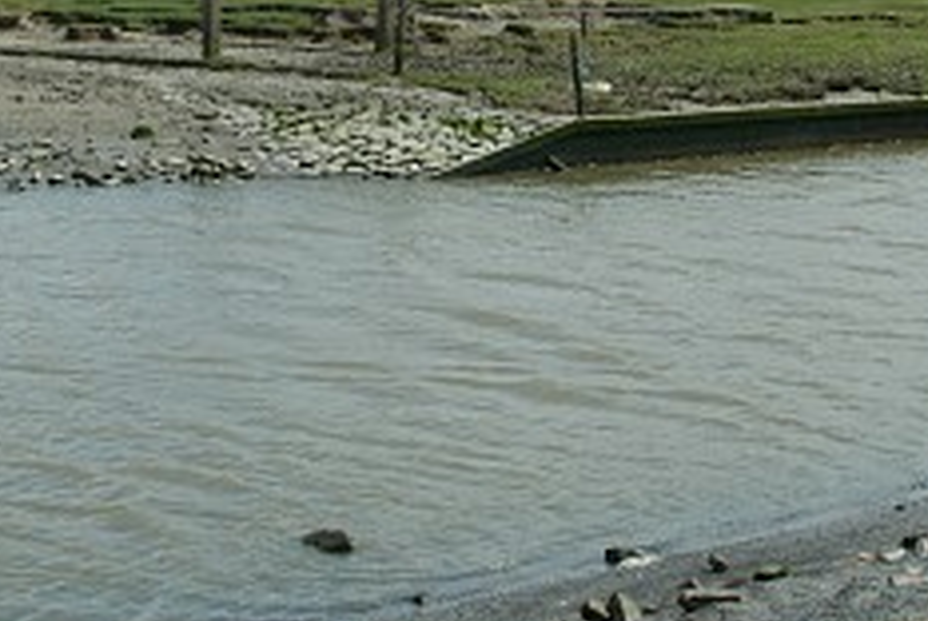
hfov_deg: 25.0
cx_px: 482
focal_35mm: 81
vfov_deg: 16.7
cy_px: 68
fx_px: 2091
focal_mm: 28
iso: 200
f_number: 6.7
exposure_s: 1/500
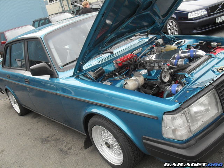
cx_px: 112
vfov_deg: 40.7
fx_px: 226
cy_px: 84
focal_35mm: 35
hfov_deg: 52.6
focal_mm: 6.3
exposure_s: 1/125
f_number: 3.2
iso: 100
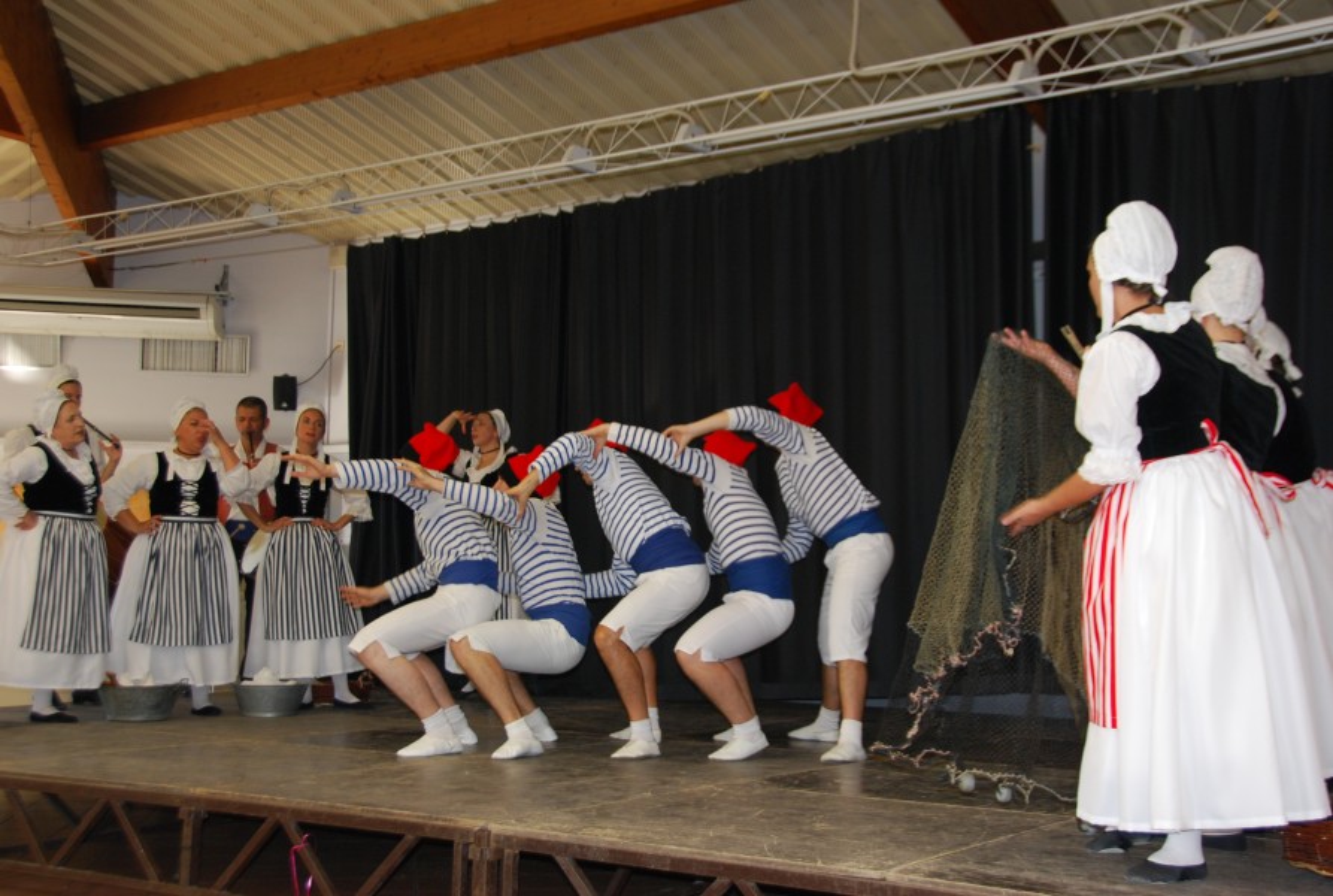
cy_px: 448
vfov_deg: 32.1
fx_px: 1559
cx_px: 666
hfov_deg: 46.3
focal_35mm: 42
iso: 400
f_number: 4
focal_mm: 28
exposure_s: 1/60
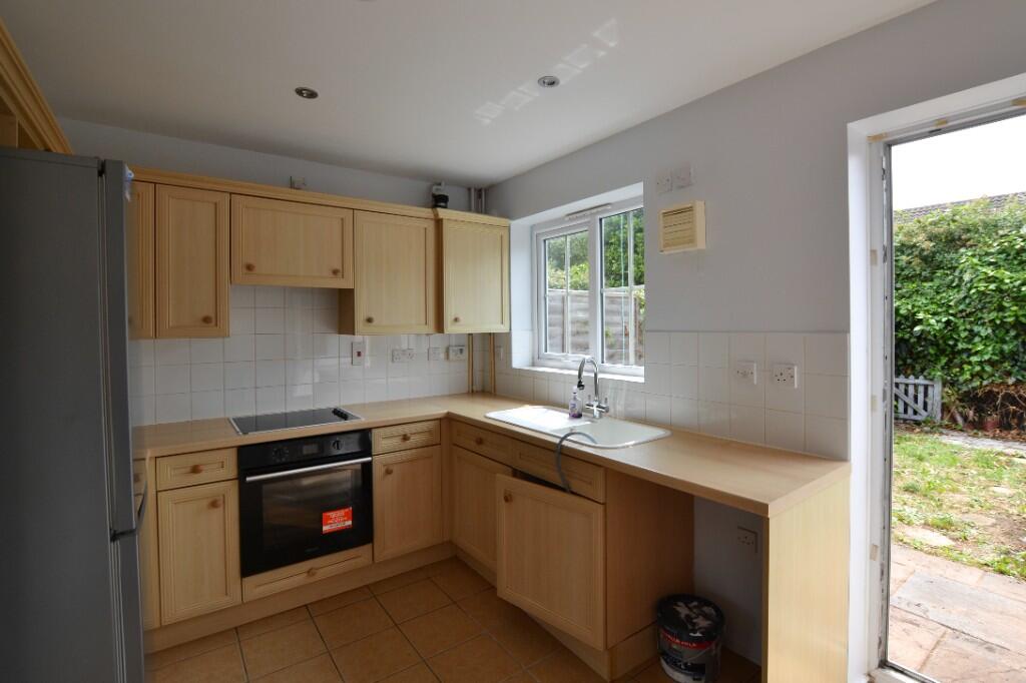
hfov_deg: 100.4
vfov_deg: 77.3
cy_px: 342
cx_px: 513
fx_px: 427
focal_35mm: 15
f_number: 5.6
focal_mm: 10
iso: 140
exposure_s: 1/60
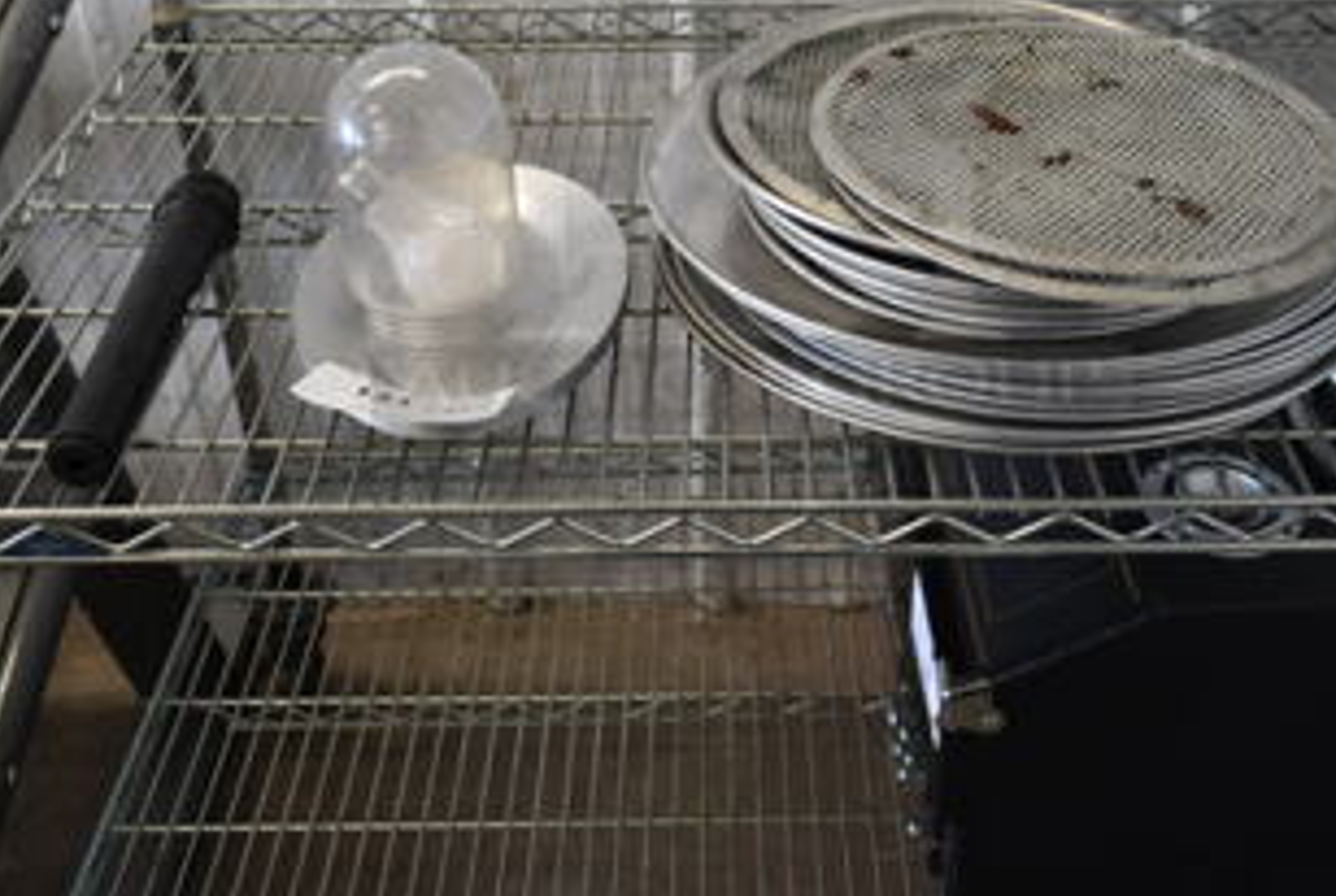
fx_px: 1562
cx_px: 753
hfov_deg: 46.2
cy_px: 239
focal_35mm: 42
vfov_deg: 31.5
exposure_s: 1/30
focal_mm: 18
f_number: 3.5
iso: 220
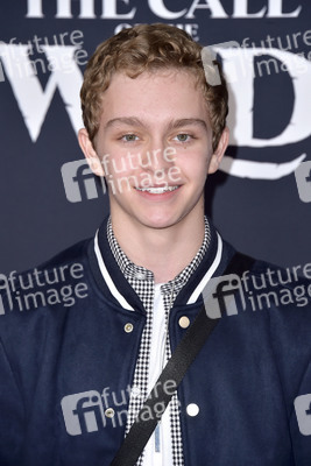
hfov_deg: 7.2
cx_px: 156
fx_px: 2460
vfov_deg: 10.8
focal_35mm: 190
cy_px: 233
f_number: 7.1
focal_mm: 190
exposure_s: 1/250
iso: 320
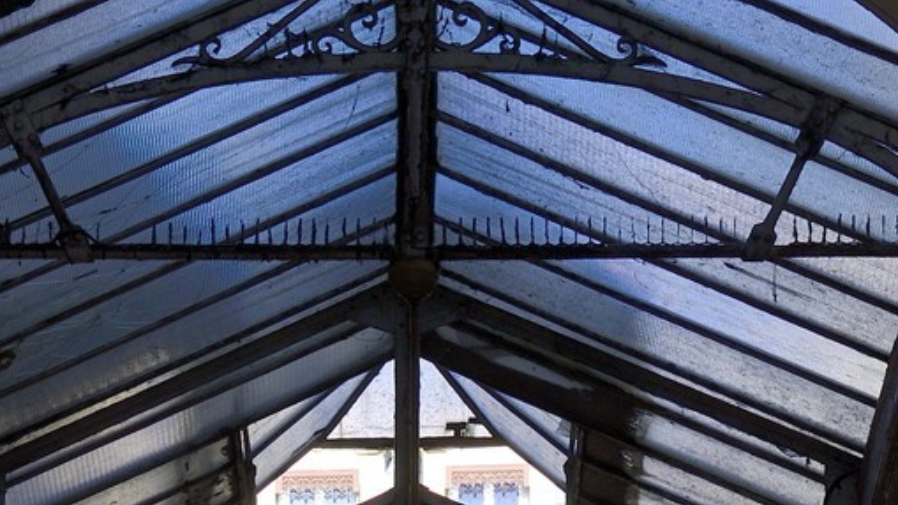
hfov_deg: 10.6
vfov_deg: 5.7
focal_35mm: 204
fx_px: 4856
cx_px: 393
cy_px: 1243
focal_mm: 62
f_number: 9
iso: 320
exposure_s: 1/160
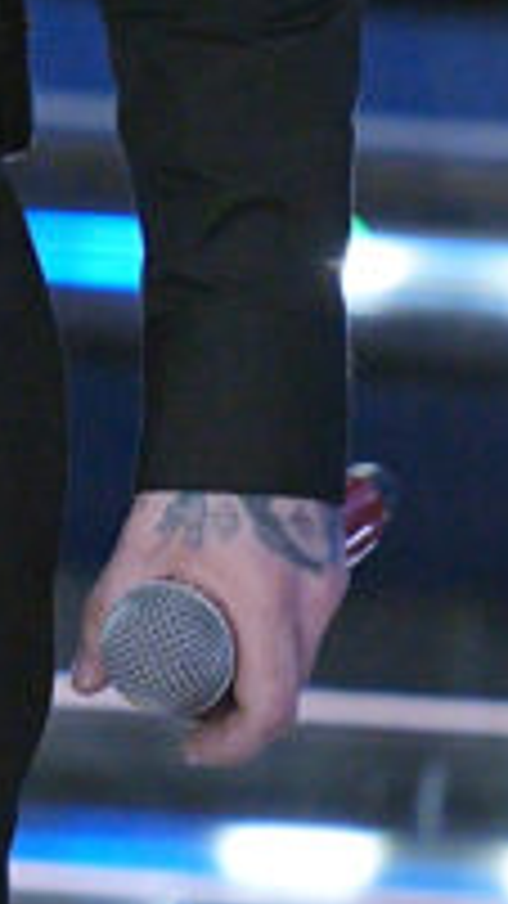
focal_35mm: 2504
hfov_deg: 0.5
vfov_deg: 0.9
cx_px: -1956
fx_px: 59988
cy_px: -337
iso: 4000
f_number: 3.2
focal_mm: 400
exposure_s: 1/640
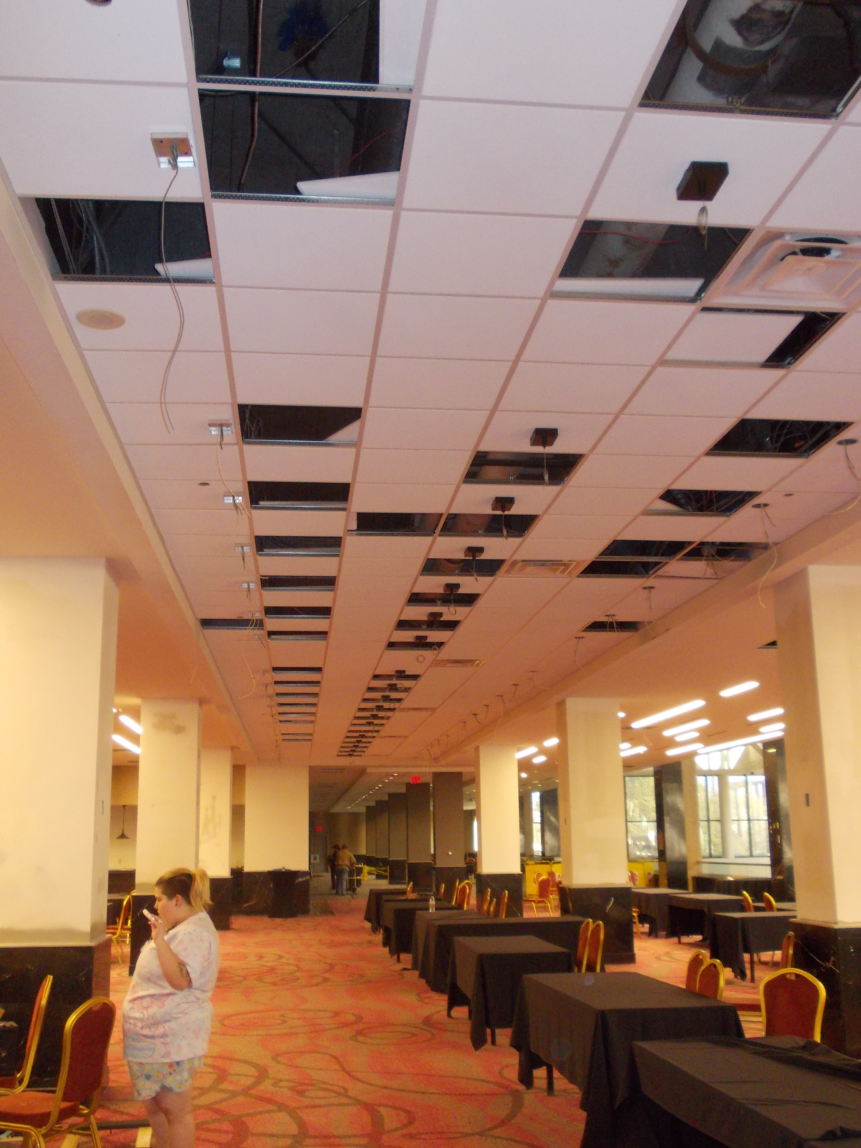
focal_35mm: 38
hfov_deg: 37.7
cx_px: 430
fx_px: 1260
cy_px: 574
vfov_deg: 49.0
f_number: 3.1
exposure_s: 1/30
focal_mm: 5.3
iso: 200
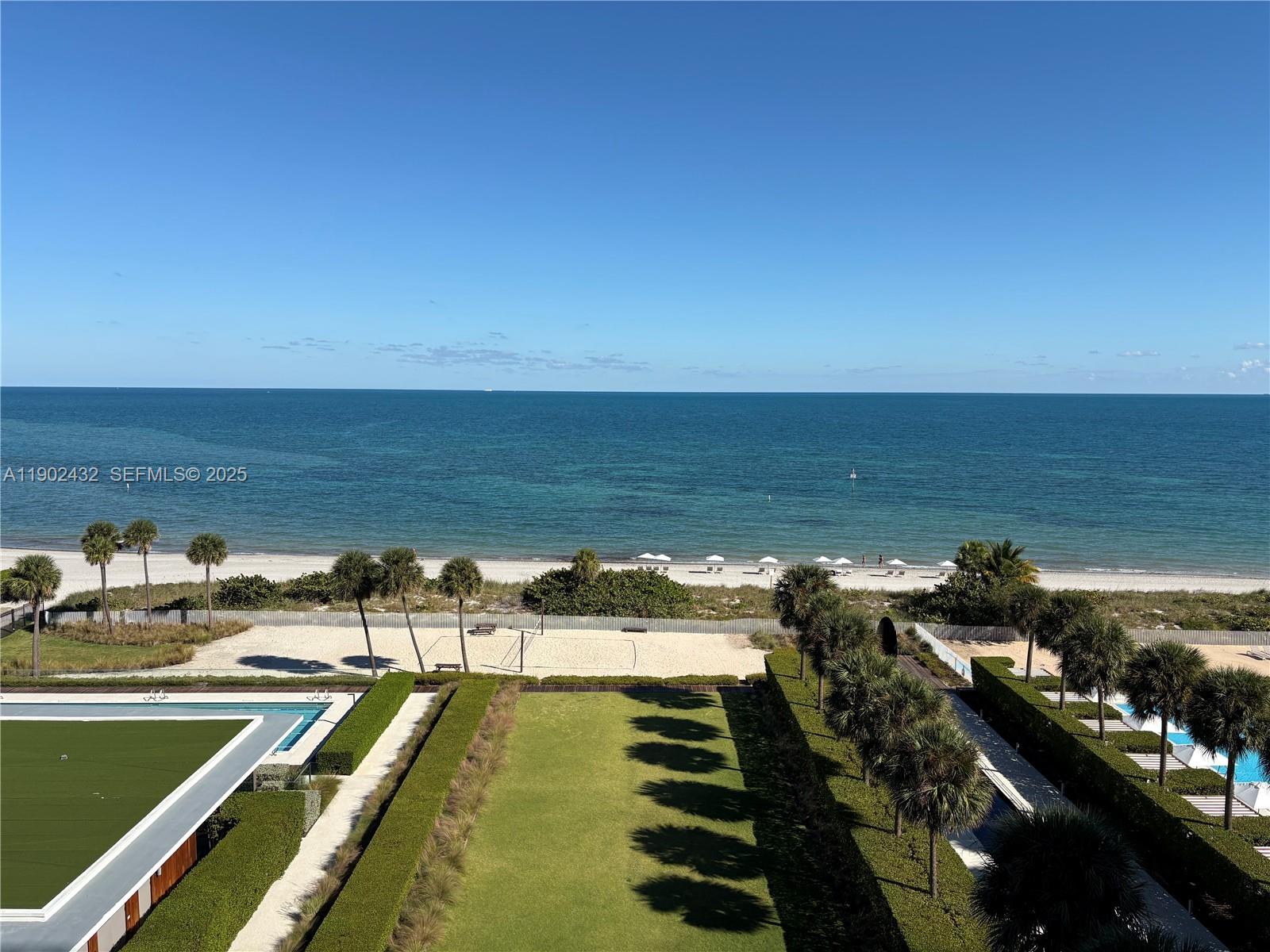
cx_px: 635
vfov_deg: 53.1
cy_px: 476
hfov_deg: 67.3
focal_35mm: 26
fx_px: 954
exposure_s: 1/4950
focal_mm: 5.96
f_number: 1.6
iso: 50
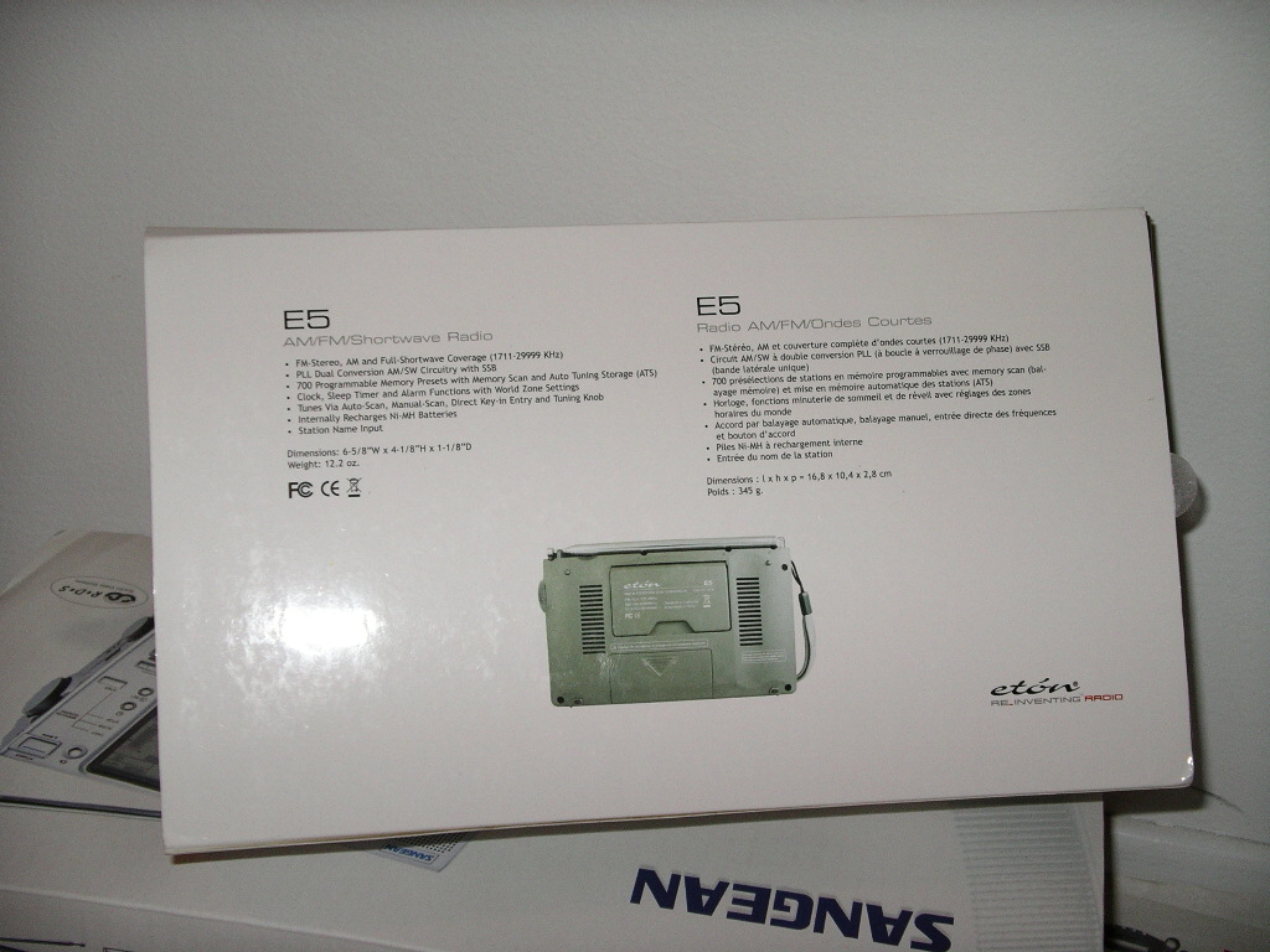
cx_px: 635
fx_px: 2275
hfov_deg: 31.2
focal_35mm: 62
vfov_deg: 23.7
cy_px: 476
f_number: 3.3
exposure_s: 1/50
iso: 200
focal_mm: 12.8
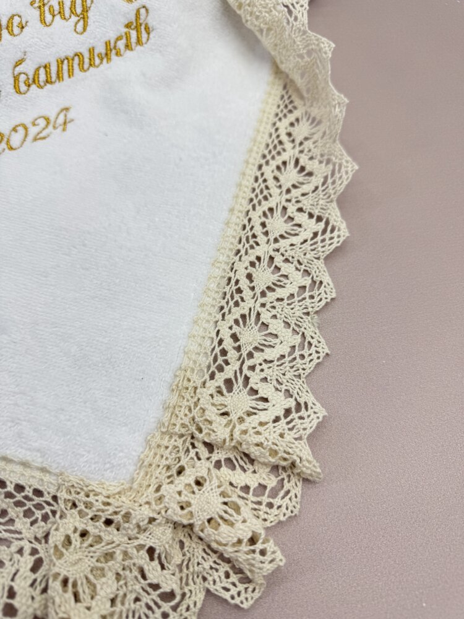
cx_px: 232
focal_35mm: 24
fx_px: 429
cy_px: 310
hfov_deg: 56.8
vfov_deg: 71.6
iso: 80
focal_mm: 6.76
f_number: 1.78
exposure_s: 1/802
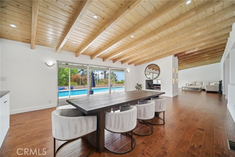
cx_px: 118
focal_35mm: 14
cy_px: 78
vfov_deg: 81.1
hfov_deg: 104.3
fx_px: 91
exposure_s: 1/20
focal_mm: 9
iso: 200
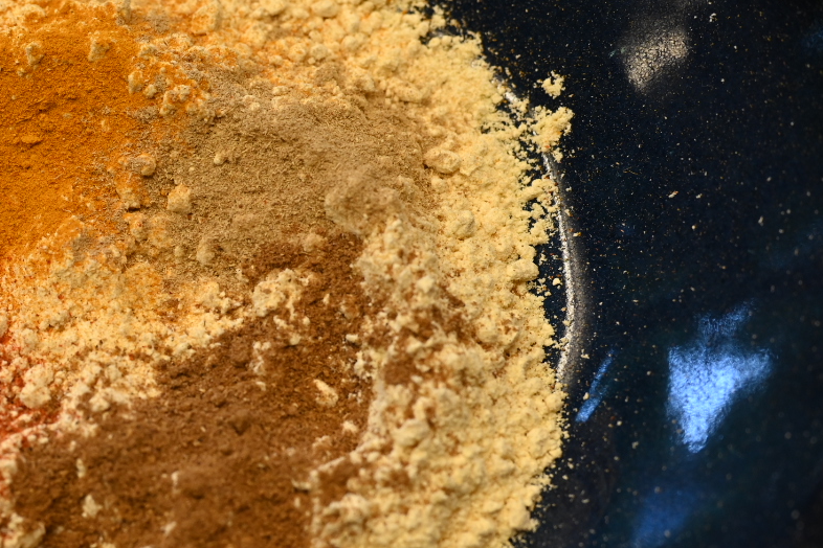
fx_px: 2355
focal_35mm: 103
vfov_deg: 13.3
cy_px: 320
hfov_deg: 19.5
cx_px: 91
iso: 800
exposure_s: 1/80
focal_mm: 50
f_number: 4.5
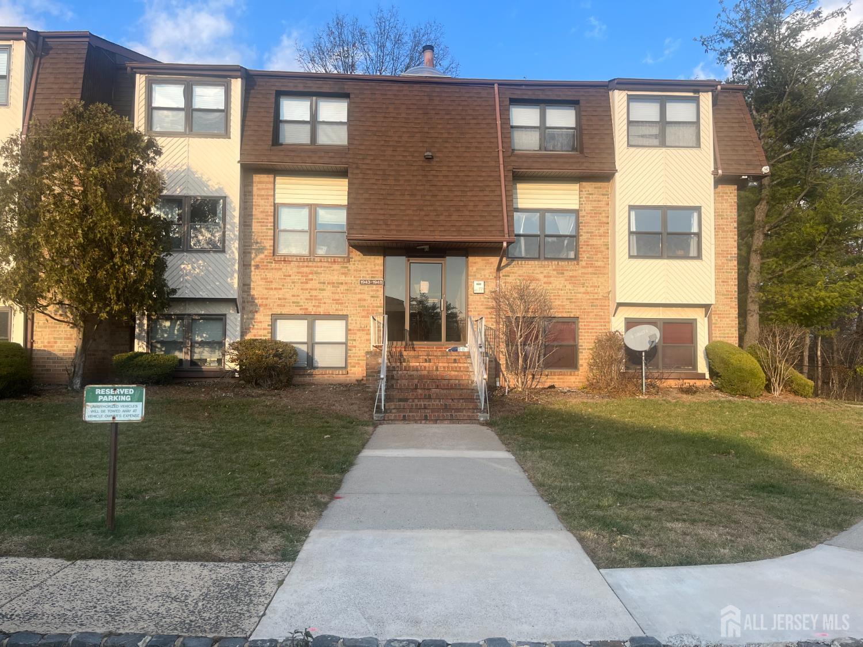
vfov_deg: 53.1
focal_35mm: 26
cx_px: 432
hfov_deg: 67.3
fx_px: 648
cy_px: 324
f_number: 1.6
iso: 50
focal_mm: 5.1
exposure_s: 1/1129
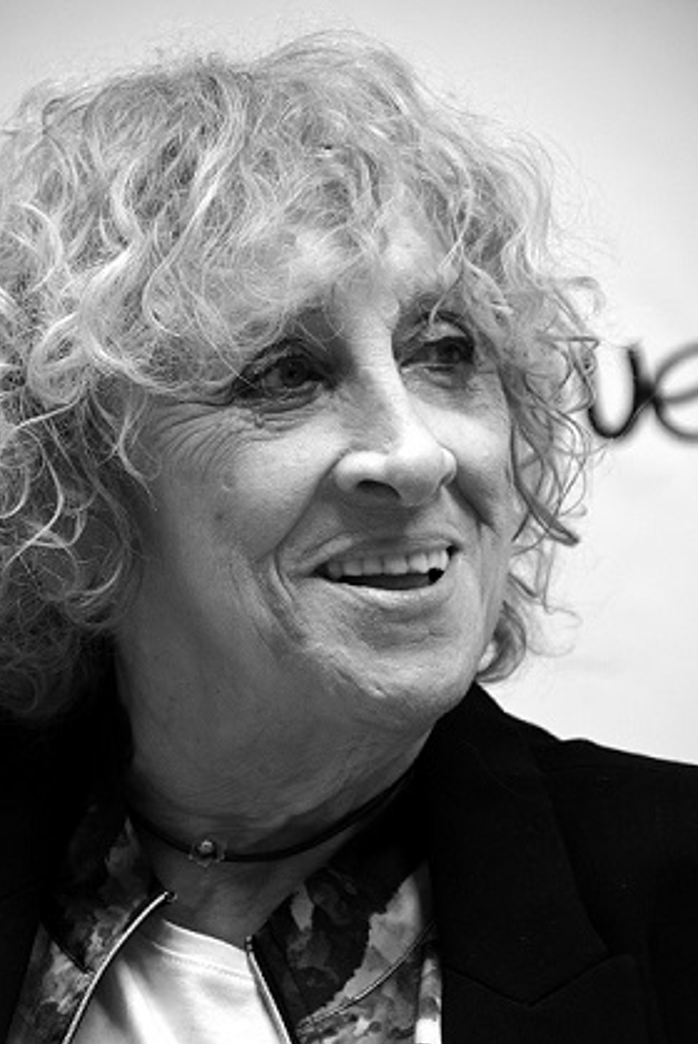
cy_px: 524
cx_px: 349
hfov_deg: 3.0
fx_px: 13181
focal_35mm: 454
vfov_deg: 4.5
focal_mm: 300
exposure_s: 1/80
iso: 1600
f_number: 6.3
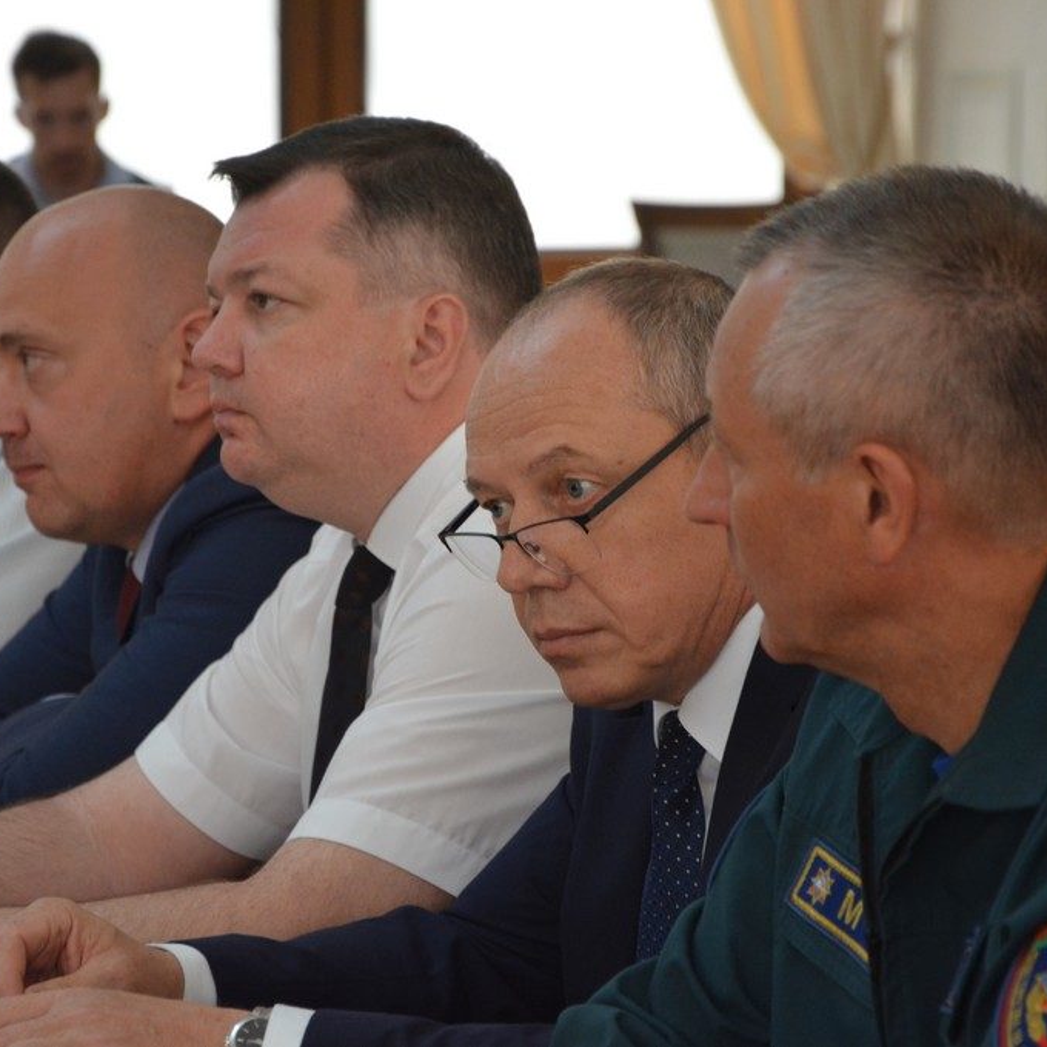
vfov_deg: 8.7
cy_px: 524
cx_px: 445
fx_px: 6900
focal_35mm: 202
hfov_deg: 8.7
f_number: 5.6
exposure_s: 1/100
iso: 1600
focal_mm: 105
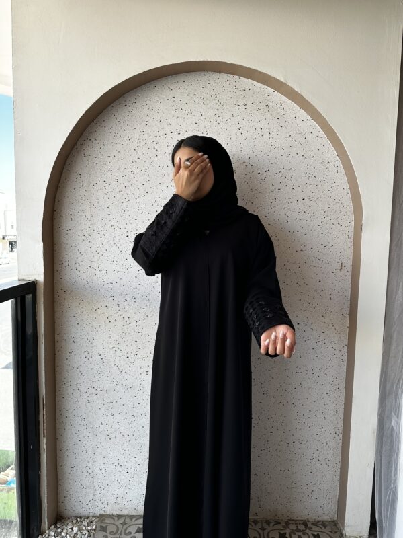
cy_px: 269
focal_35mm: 24
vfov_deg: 71.6
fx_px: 373
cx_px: 202
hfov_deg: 56.8
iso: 80
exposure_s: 1/469
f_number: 1.78
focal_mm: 6.86
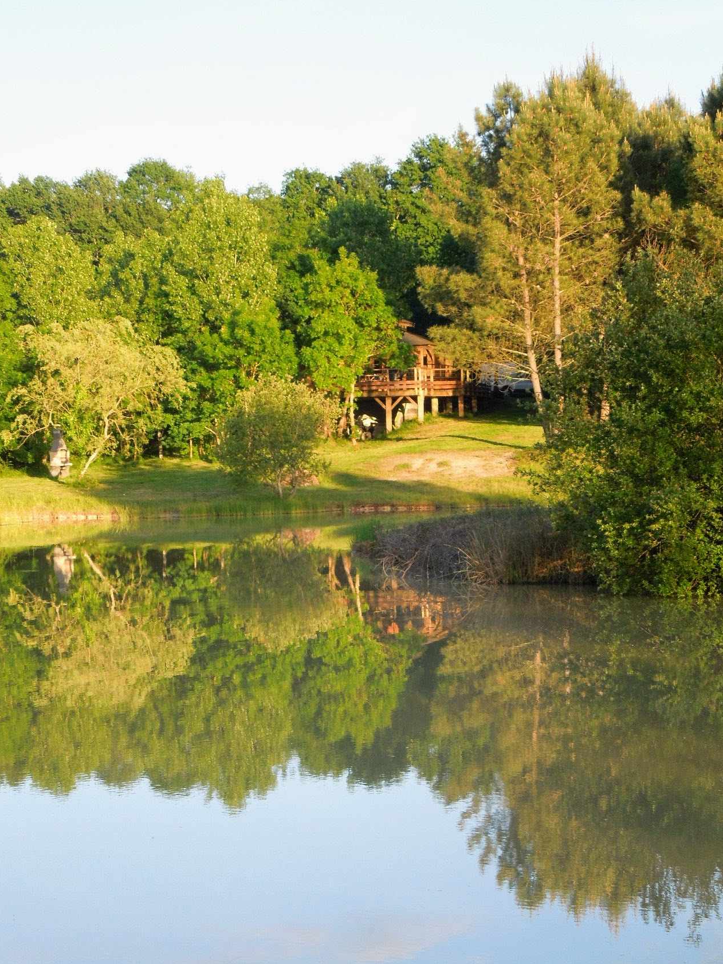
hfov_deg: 17.6
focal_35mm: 84
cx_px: 338
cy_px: 547
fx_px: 2339
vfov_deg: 23.3
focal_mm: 12.5
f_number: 4.4
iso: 100
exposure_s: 1/100
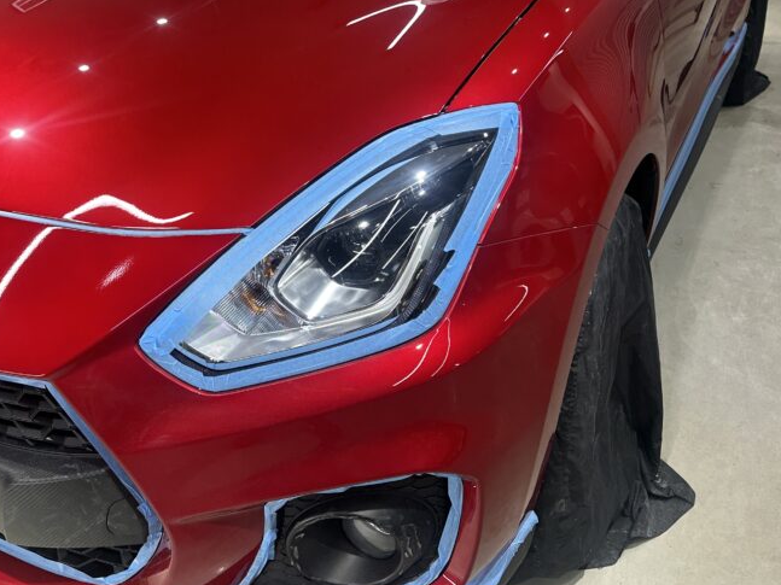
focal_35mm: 38
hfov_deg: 48.4
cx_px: 279
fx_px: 857
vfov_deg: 36.9
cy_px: 152
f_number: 1.78
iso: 100
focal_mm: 6.86
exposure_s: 1/120
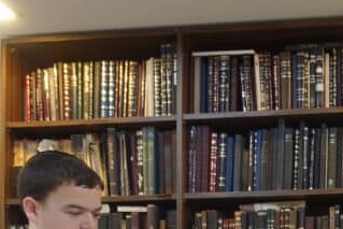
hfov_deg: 23.6
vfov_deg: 16.2
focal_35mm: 77
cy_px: 347
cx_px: 431
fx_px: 734
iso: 125
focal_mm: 9.4
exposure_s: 1/30
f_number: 2
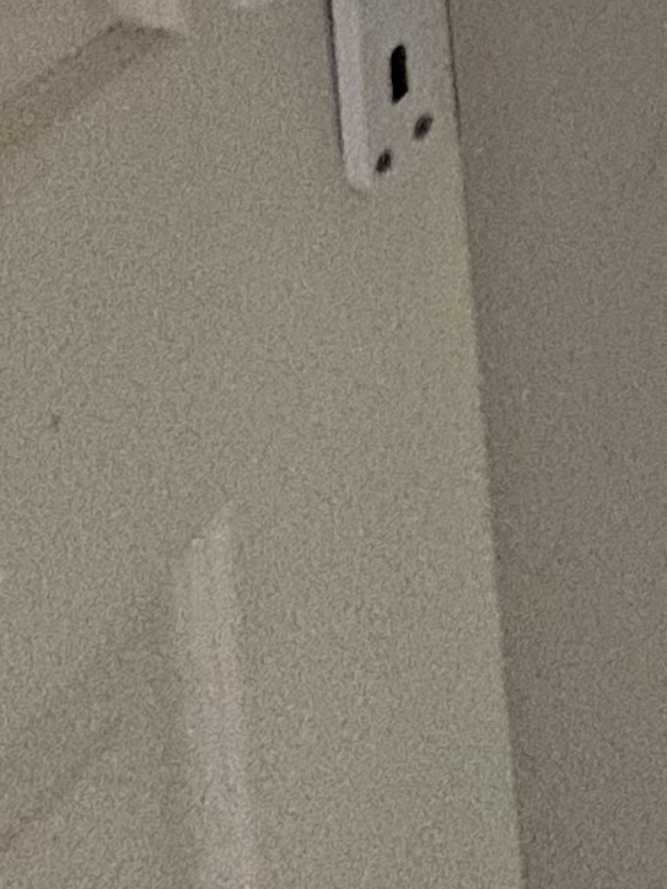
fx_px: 2004
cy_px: -1068
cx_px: 1846
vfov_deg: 16.3
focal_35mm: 78
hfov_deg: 12.2
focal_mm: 2.22
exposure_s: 1/60
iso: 640
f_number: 2.2
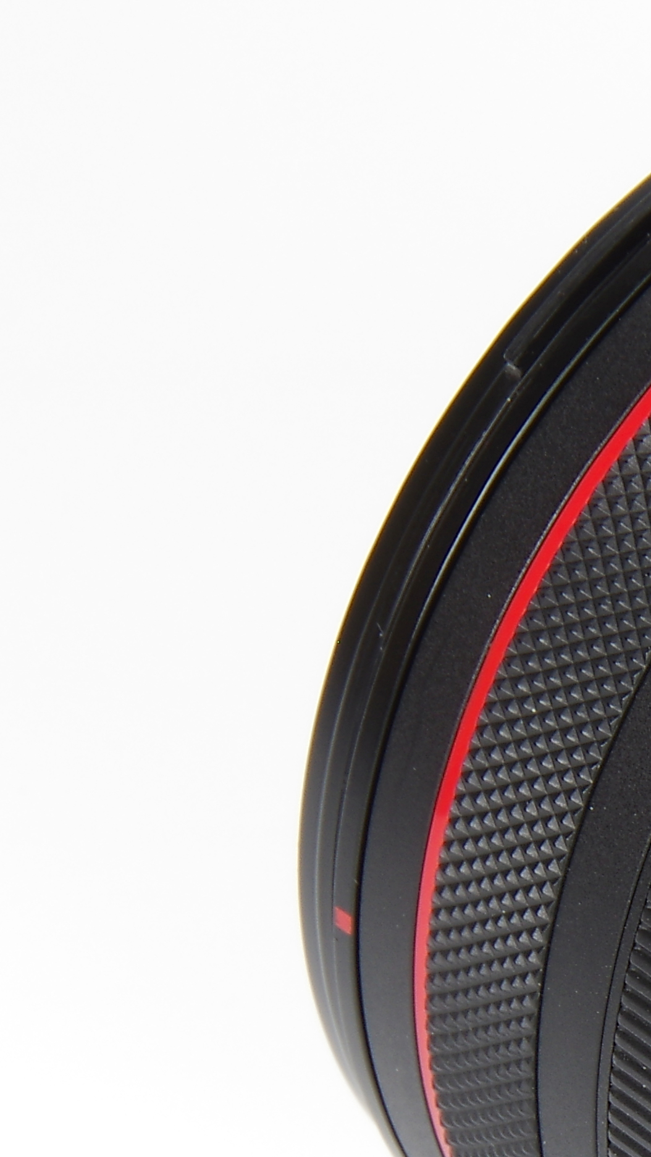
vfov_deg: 4.3
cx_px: 1345
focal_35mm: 504
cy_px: 1085
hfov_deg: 2.4
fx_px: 15468
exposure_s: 1/3.33
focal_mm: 100
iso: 100
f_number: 16
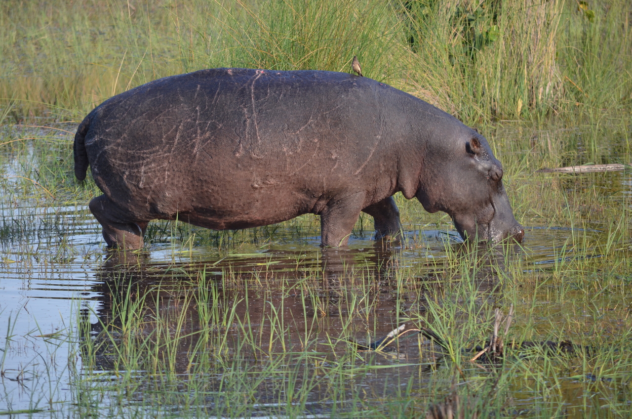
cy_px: 210
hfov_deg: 4.6
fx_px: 7884
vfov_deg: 3.0
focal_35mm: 450
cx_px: 316
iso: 400
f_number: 5.6
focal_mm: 300
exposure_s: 1/500
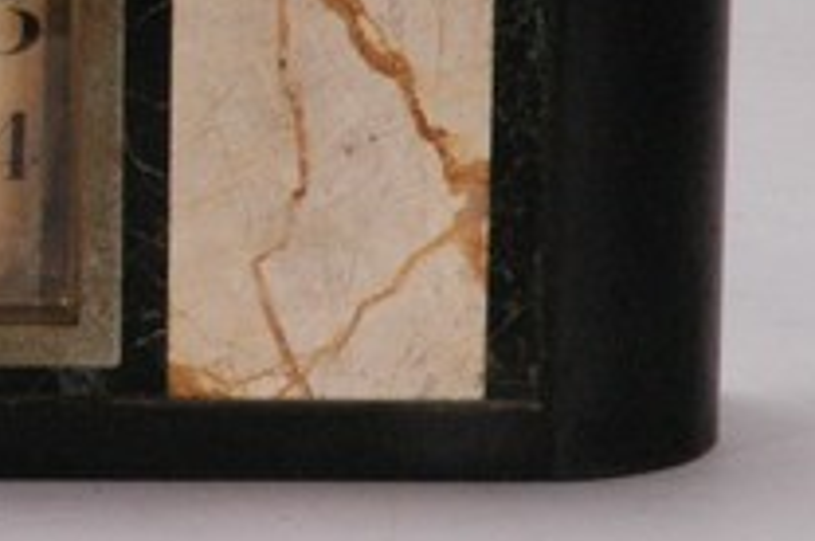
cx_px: -168
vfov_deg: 4.2
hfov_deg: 6.3
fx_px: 7301
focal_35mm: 323
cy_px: -22
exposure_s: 1/125
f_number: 29
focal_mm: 70
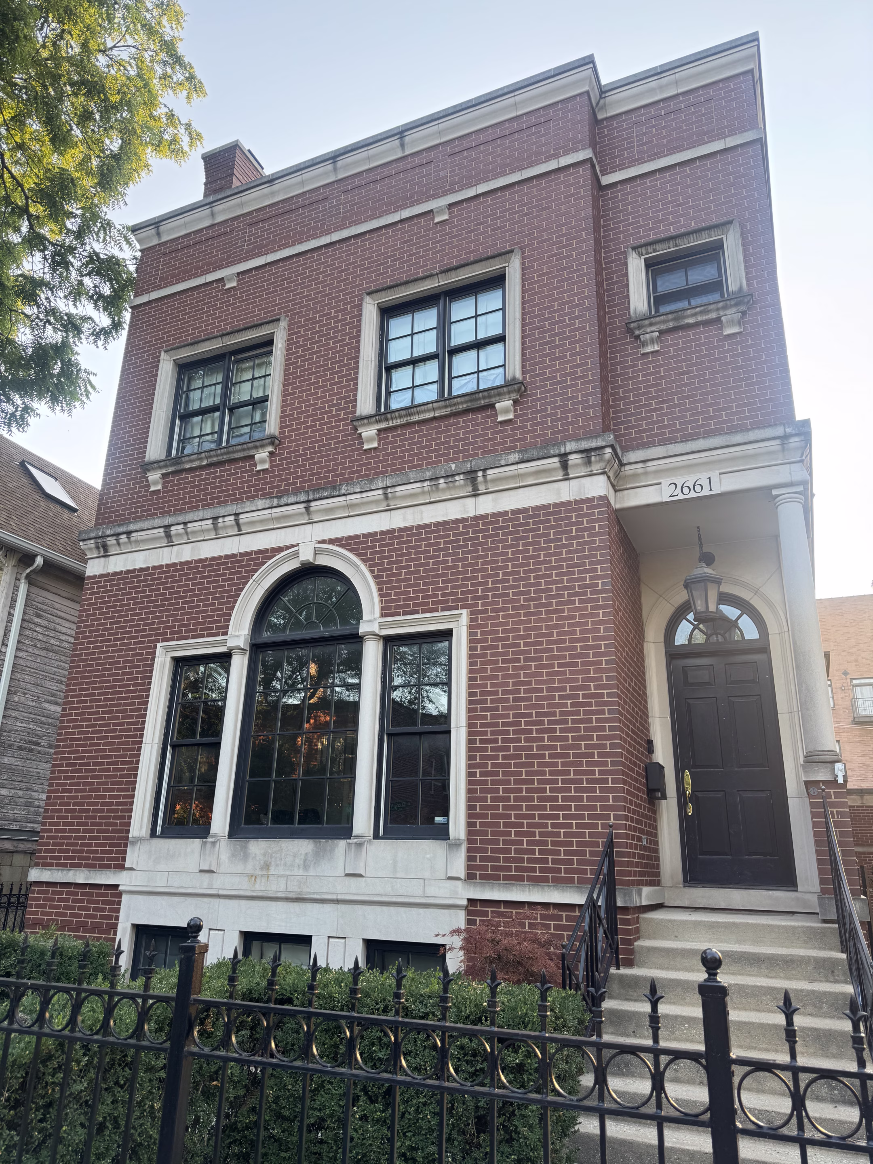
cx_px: 436
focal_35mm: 24
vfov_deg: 71.6
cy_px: 582
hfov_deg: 56.8
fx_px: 807
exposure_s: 1/223
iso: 64
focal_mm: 6.76
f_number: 1.78
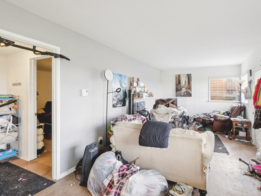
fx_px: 136
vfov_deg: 71.6
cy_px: 96
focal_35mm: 18
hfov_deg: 86.8
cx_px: 155
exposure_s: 1/30
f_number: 9
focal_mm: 10
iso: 1600
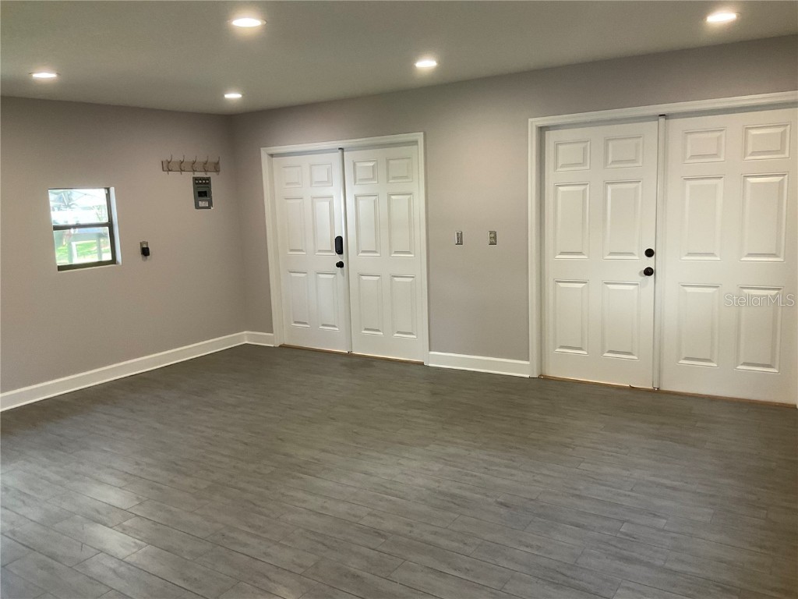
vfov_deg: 48.2
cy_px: 300
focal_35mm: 29
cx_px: 399
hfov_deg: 61.7
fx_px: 669
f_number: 1.8
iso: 80
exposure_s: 1/60
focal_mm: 3
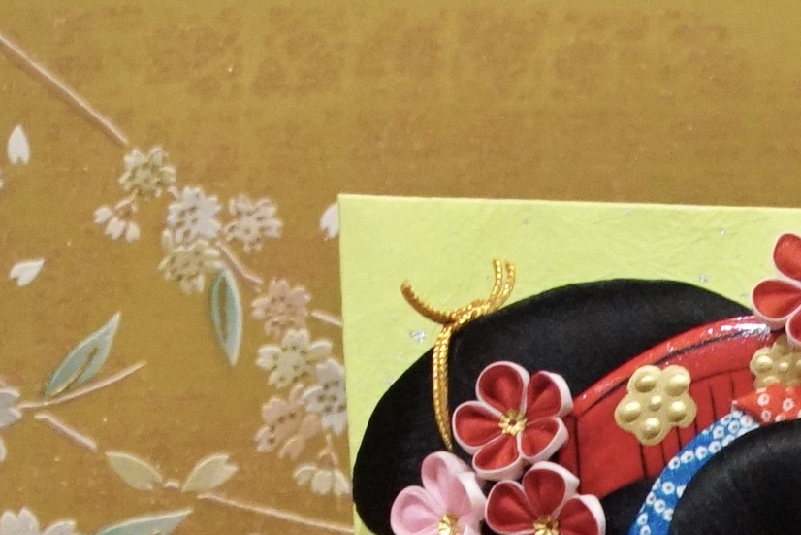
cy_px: 1283
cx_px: 886
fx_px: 17993
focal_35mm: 809
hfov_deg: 2.5
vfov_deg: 1.7
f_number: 4
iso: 3200
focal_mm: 105
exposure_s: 1/200
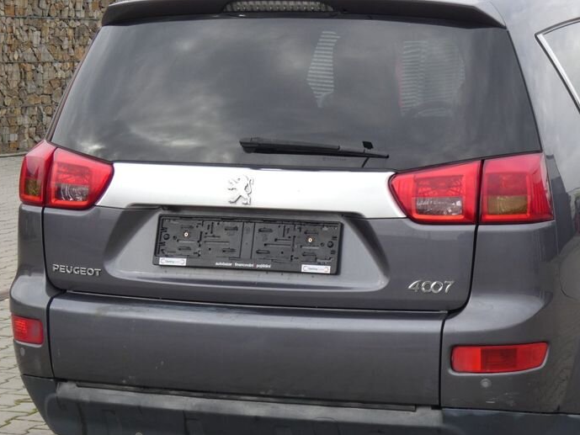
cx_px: 391
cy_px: 241
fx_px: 1743
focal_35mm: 104
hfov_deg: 18.8
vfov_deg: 14.2
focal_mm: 12.5
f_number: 5.6
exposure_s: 1/80
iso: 100
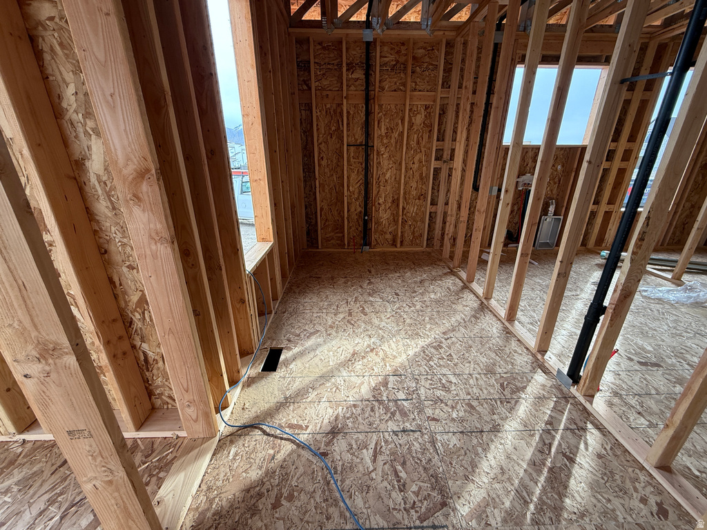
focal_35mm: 14
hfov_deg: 102.1
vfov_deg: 85.7
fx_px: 286
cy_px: 265
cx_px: 354
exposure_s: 1/99
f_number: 2.2
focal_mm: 2.22
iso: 80
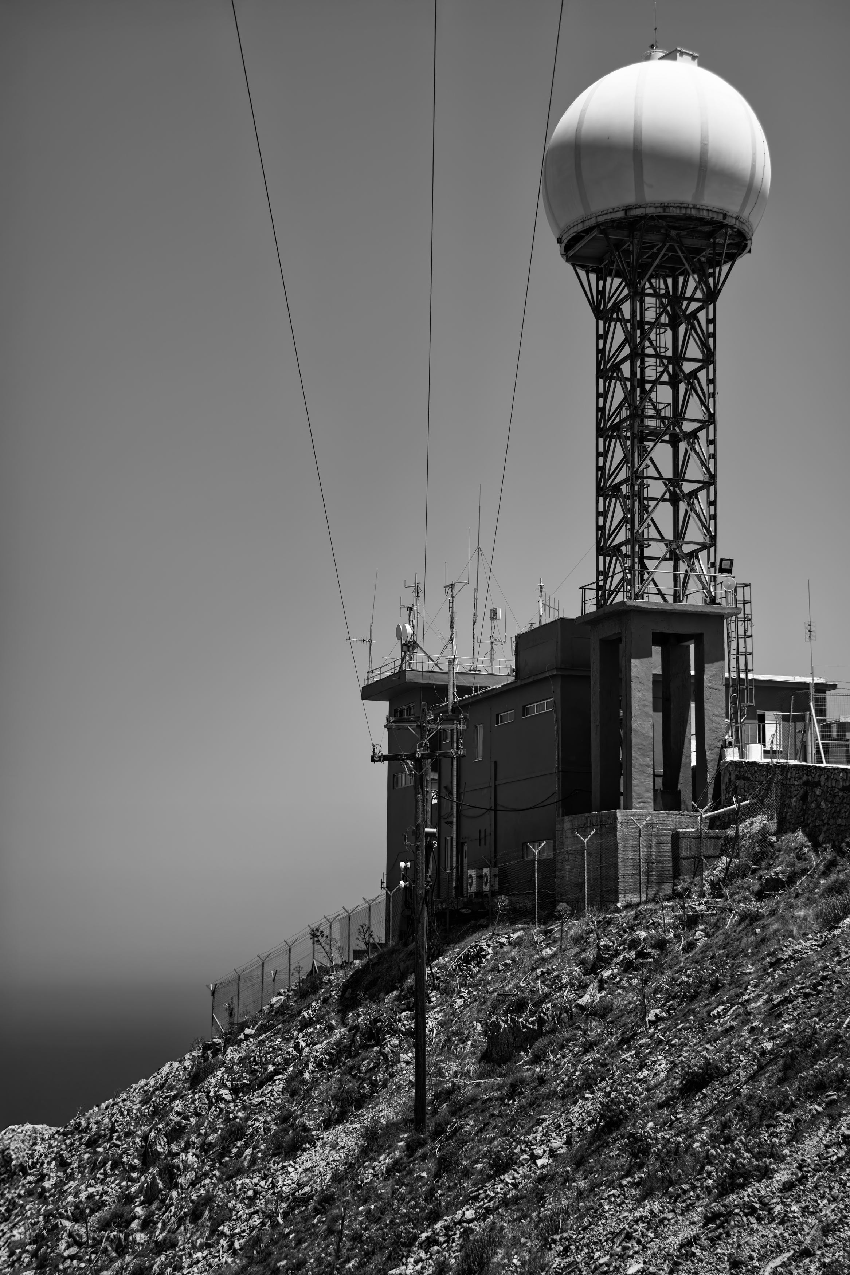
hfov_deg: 25.5
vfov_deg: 37.5
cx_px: 425
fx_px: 1877
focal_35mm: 53
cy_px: 638
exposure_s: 1/1100
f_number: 5.6
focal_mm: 35
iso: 200
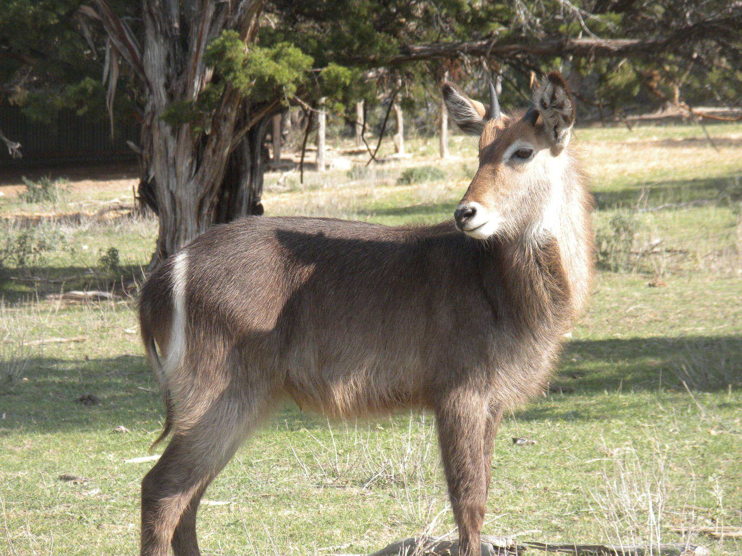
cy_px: 278
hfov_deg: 8.3
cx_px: 371
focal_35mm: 238
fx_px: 5102
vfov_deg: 6.2
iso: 175
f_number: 5.2
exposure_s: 1/455
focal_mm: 42.1
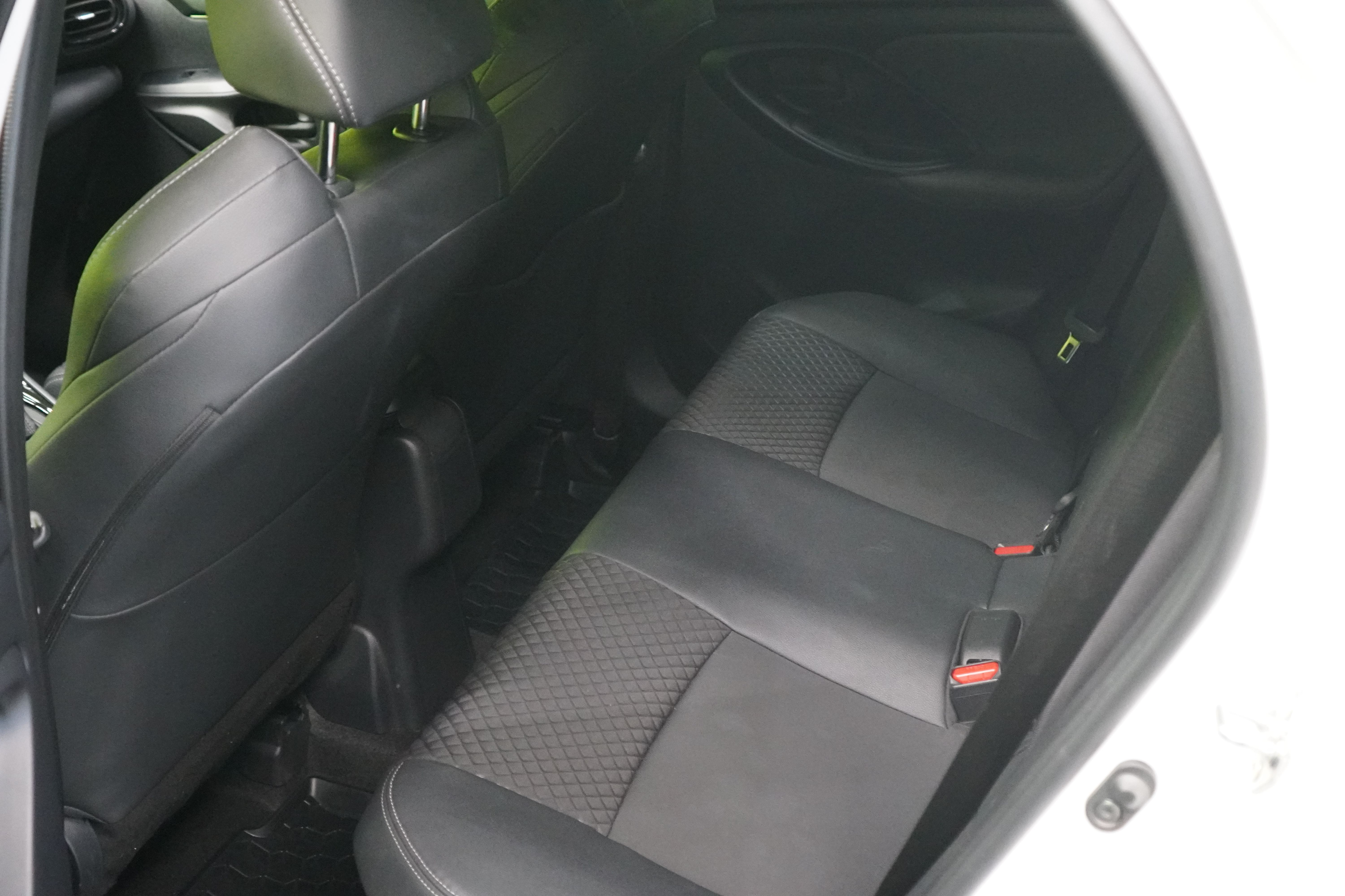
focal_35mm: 42
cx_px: 672
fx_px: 1569
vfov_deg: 31.9
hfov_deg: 46.4
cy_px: 448
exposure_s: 1/25
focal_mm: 28
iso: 6400
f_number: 3.5
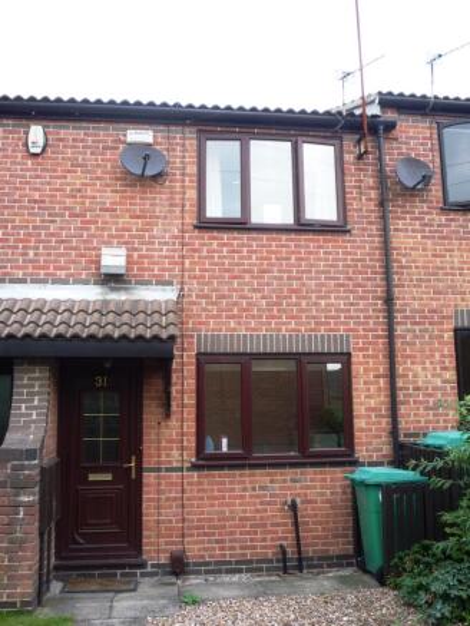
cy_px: 313
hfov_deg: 43.0
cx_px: 235
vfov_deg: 55.3
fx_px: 597
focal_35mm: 33
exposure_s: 1/100
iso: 100
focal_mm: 5.8
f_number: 4
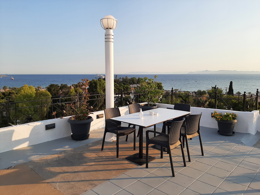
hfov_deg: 67.3
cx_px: 130
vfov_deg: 53.1
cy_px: 98
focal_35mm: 26
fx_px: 195
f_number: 1.7
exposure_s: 1/1675
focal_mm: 3.93
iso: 40
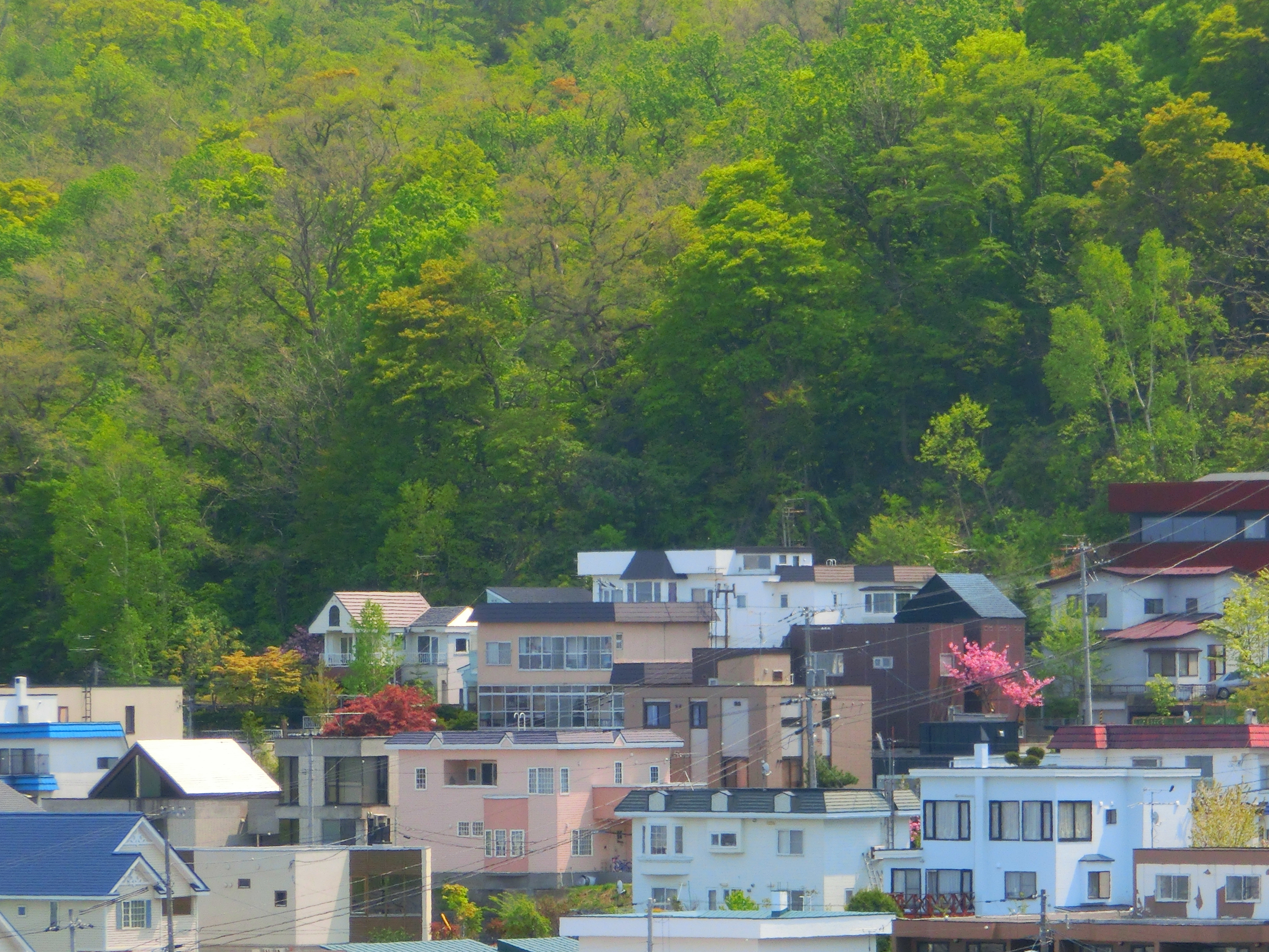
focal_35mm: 266
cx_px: 639
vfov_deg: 5.6
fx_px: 9751
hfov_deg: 7.4
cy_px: 708
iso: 80
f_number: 5.8
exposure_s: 1/320
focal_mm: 29.39
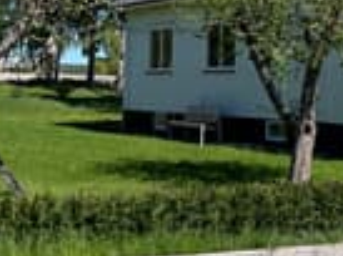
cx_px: 180
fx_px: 791
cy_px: 14
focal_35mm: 80
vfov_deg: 18.0
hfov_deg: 24.5
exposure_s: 1/2899
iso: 50
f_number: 1.6
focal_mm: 5.1
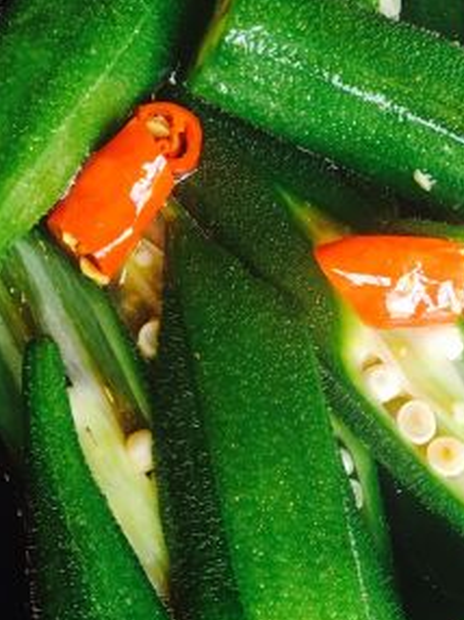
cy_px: 390
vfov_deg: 27.3
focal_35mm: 71
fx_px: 1271
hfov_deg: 20.2
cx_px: 426
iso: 40
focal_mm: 4.15
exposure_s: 1/33
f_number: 2.2
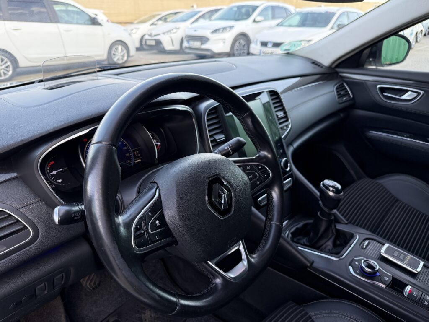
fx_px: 297
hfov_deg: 71.6
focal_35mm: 24
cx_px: 214
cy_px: 161
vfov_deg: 56.8
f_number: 1.78
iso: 160
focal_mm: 6.76
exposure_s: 1/236
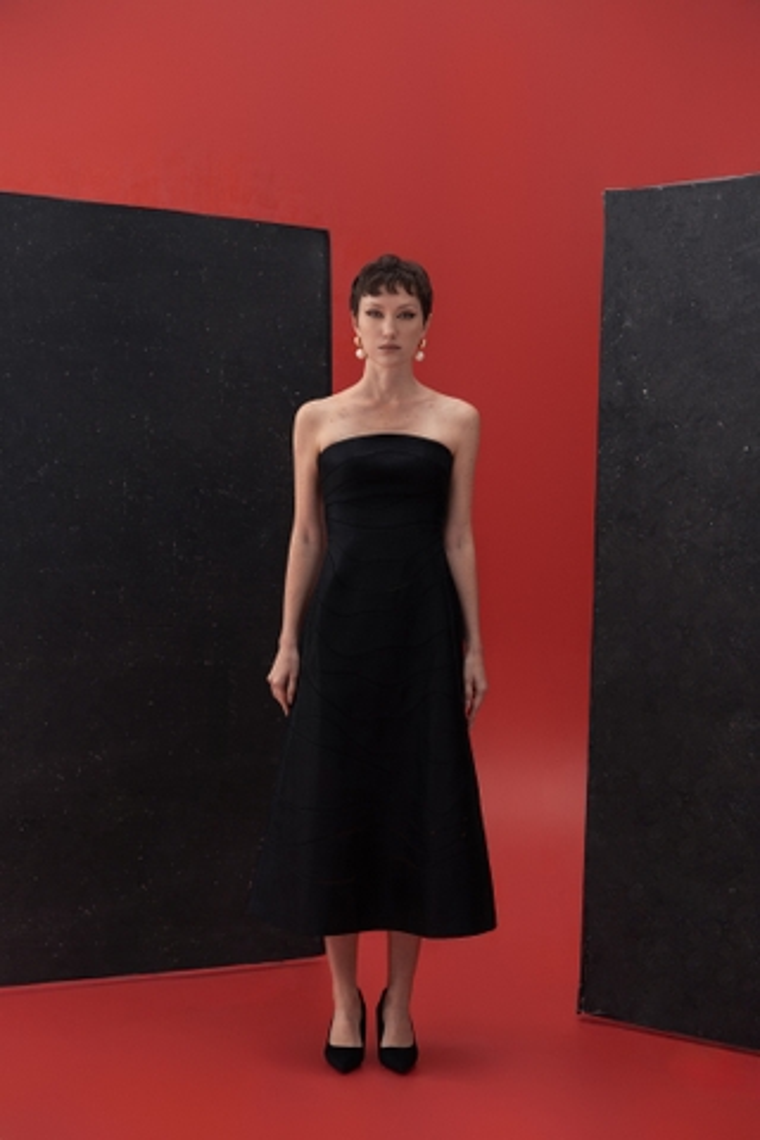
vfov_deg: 36.2
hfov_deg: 24.6
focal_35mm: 55
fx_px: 1742
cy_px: 570
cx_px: 380
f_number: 5.6
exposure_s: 1/160
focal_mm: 55
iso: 250
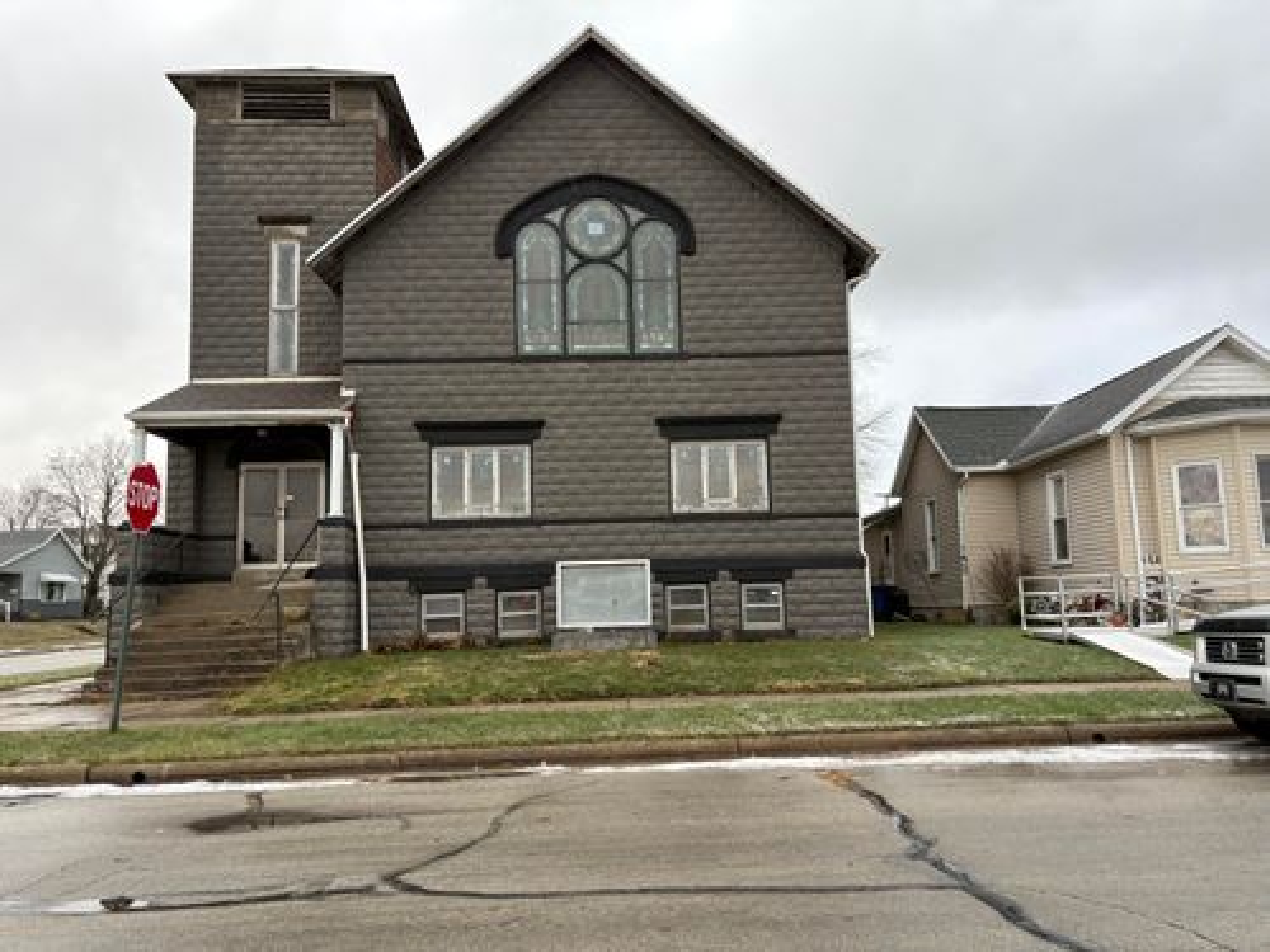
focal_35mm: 26
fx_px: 954
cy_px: 476
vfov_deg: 53.1
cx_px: 635
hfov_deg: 67.3
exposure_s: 1/103
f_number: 1.6
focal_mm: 5.96
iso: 125
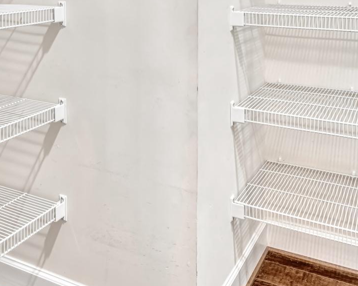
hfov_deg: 42.9
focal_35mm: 43
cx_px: 182
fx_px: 456
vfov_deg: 31.2
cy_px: -24
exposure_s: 1/25
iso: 1250
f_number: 7.1
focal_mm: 16
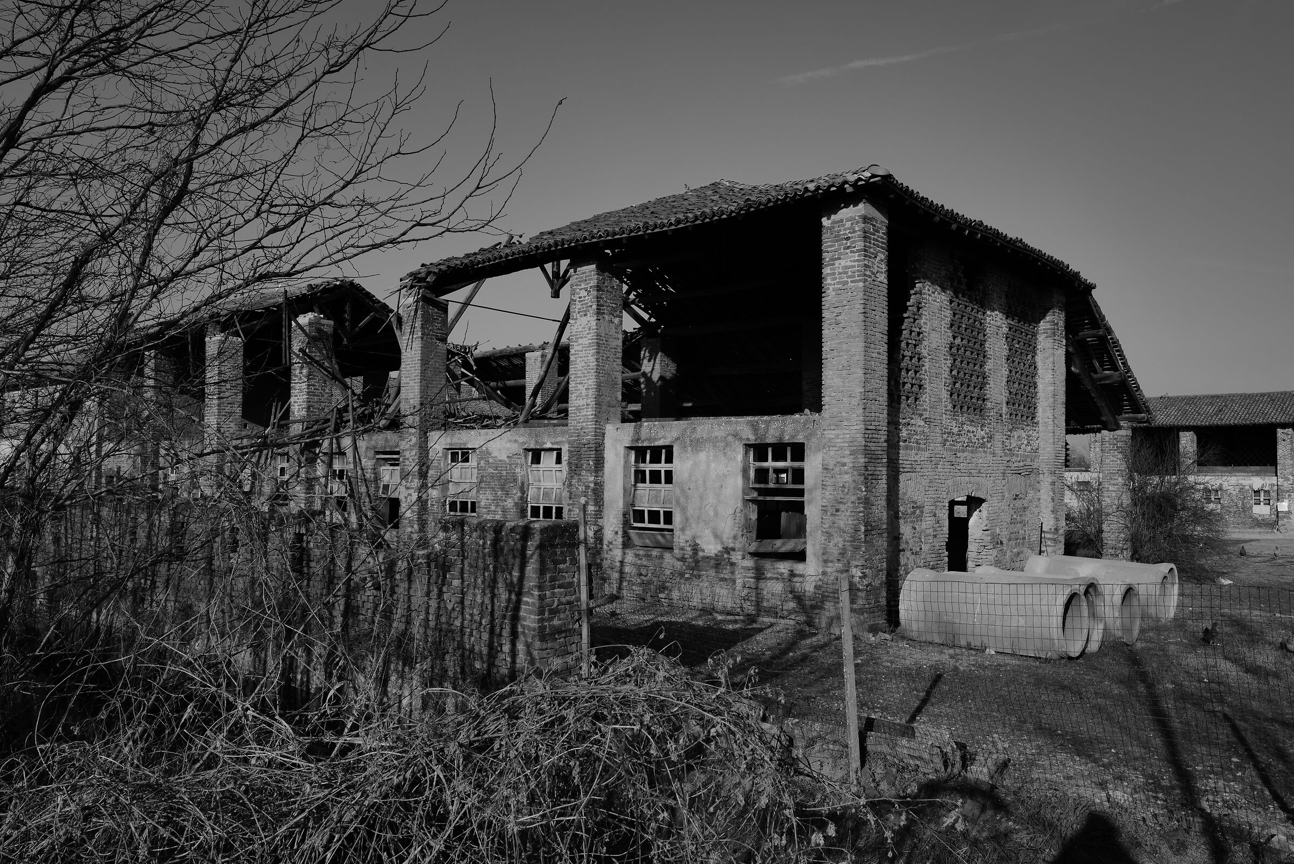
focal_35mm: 28
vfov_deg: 46.4
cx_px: 647
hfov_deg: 65.5
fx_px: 1007
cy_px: 432
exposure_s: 1/250
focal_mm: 28
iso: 100
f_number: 11
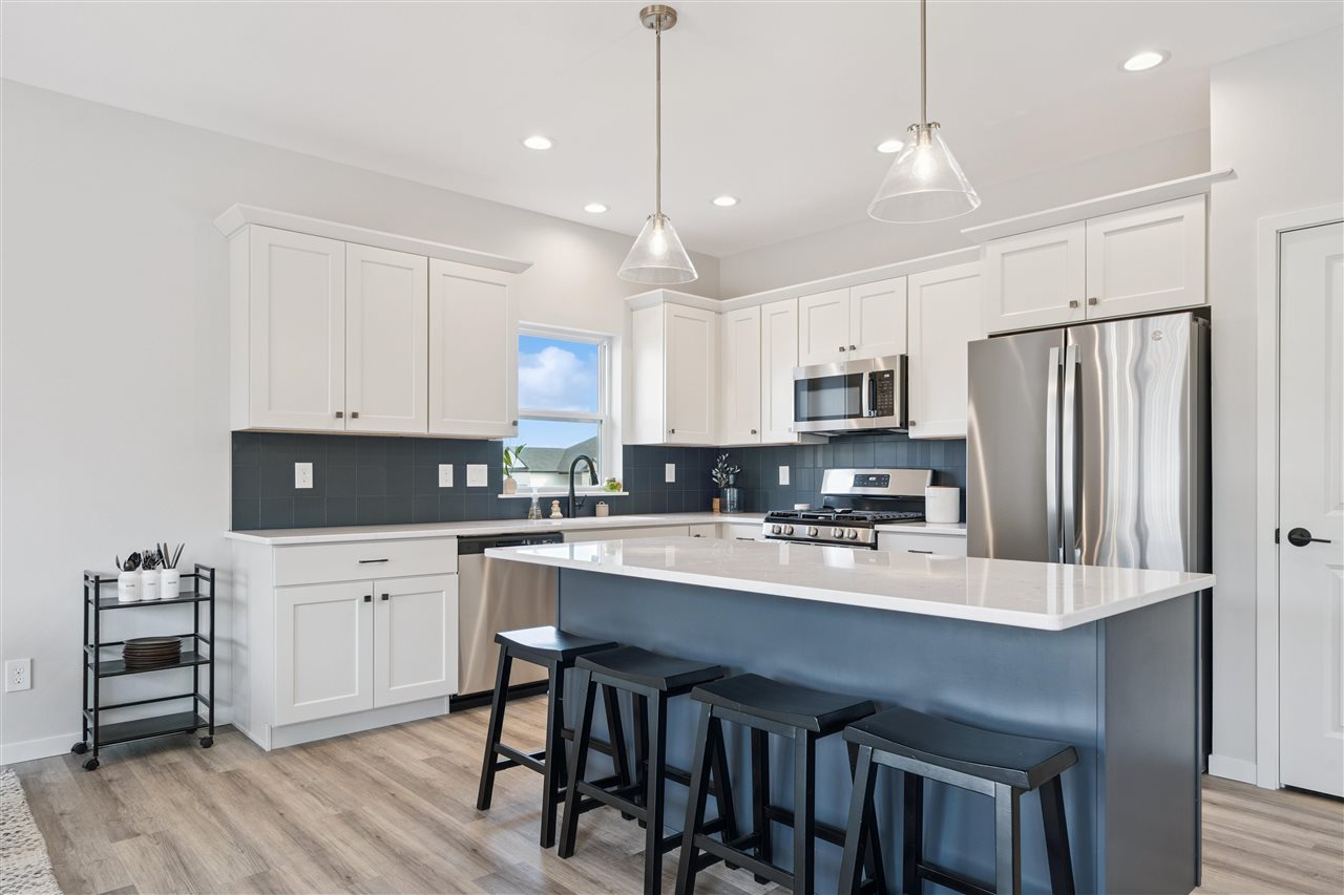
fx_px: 821
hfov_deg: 78.6
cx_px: 672
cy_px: 448
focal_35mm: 22
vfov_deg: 57.2
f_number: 8
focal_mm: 22
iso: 400
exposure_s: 1/40
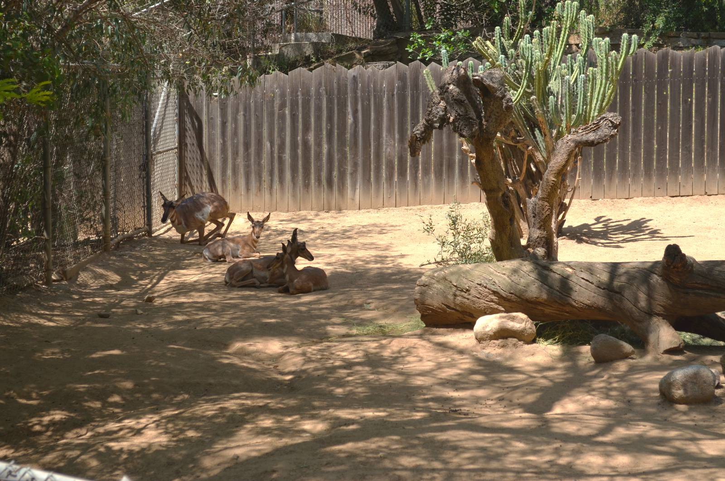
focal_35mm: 82
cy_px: 240
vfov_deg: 16.5
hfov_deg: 24.7
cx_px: 362
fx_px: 1658
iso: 140
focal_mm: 55
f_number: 8
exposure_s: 1/250
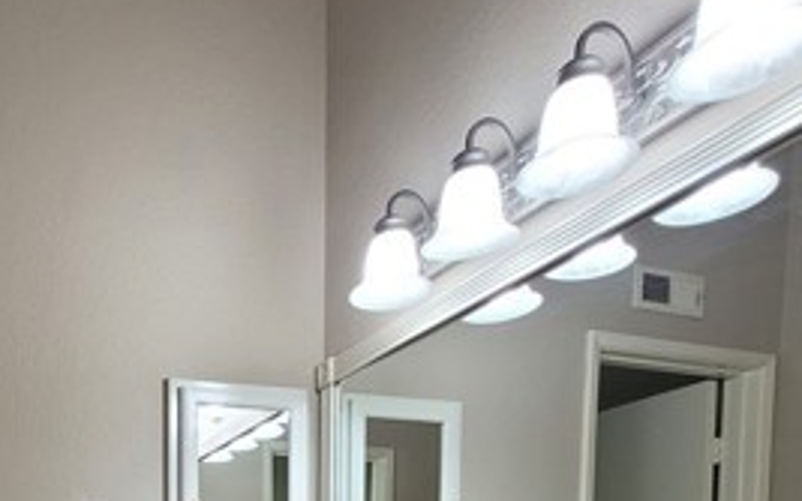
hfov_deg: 53.3
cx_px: 132
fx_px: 721
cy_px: 678
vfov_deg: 29.5
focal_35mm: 33
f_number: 2.2
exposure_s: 1/60
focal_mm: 1.74
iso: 125
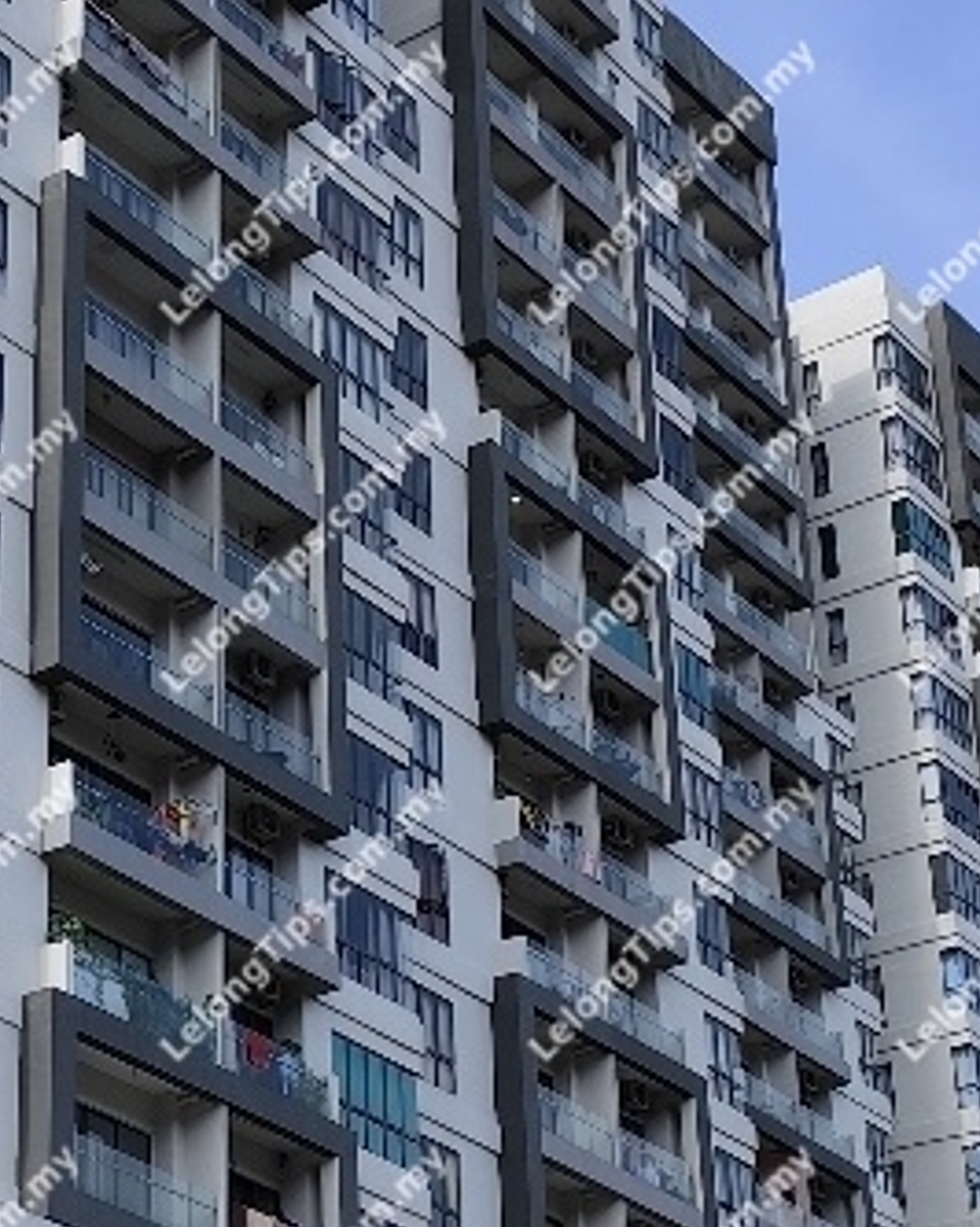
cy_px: 652
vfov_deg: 22.2
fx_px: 3121
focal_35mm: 86
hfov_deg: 17.2
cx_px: -114
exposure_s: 1/810
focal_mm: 6.14
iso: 50
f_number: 1.65
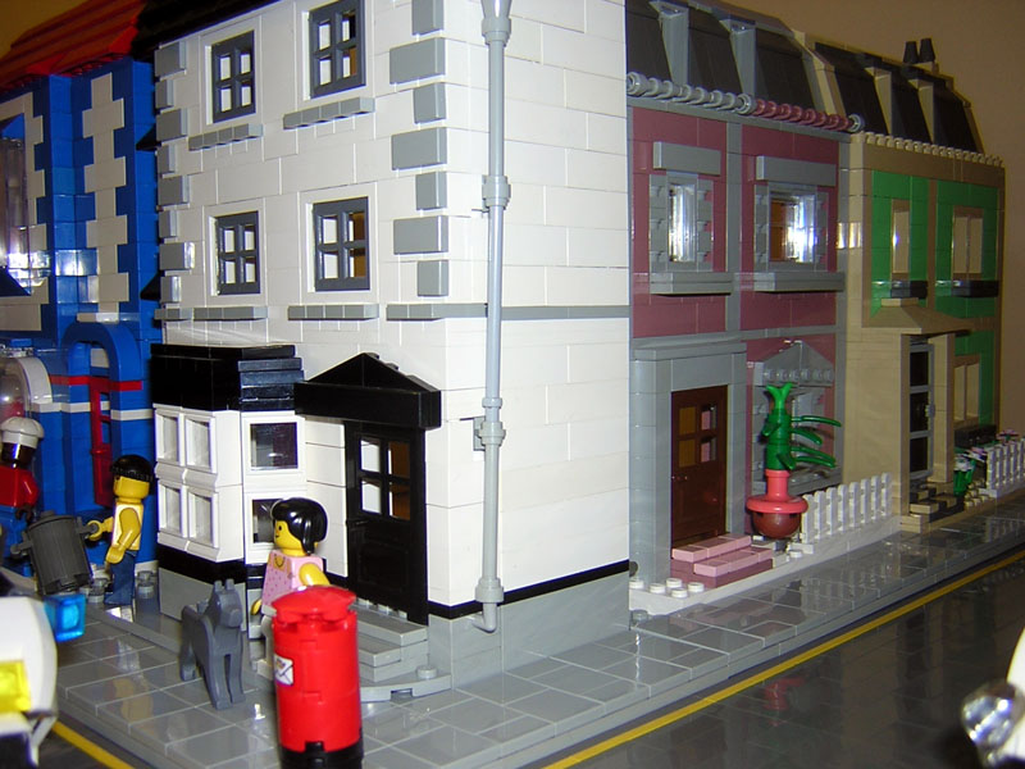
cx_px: 512
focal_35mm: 36
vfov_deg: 39.7
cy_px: 384
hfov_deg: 51.4
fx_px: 1066
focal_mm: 4.7
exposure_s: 1/60.1
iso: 100
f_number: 2.6
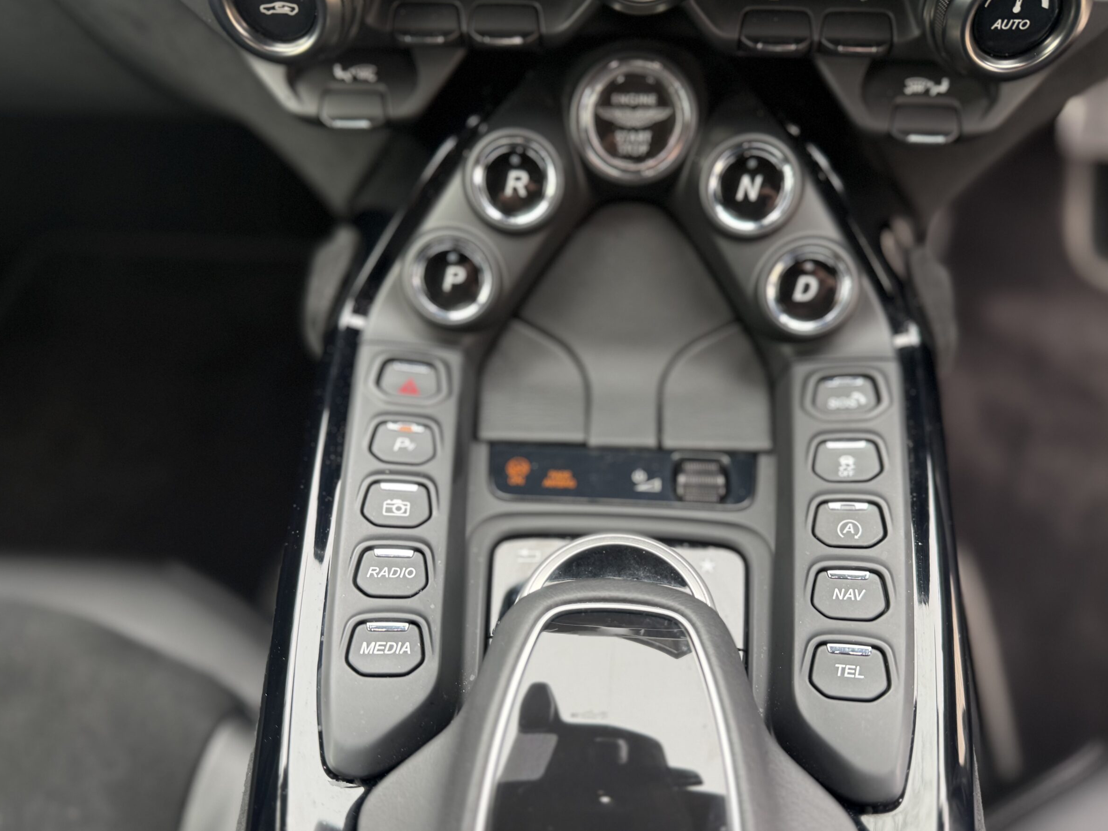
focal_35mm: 26
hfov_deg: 67.2
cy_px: 439
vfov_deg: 53.0
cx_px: 588
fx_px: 832
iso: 160
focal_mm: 6.76
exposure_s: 1/121
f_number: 1.78
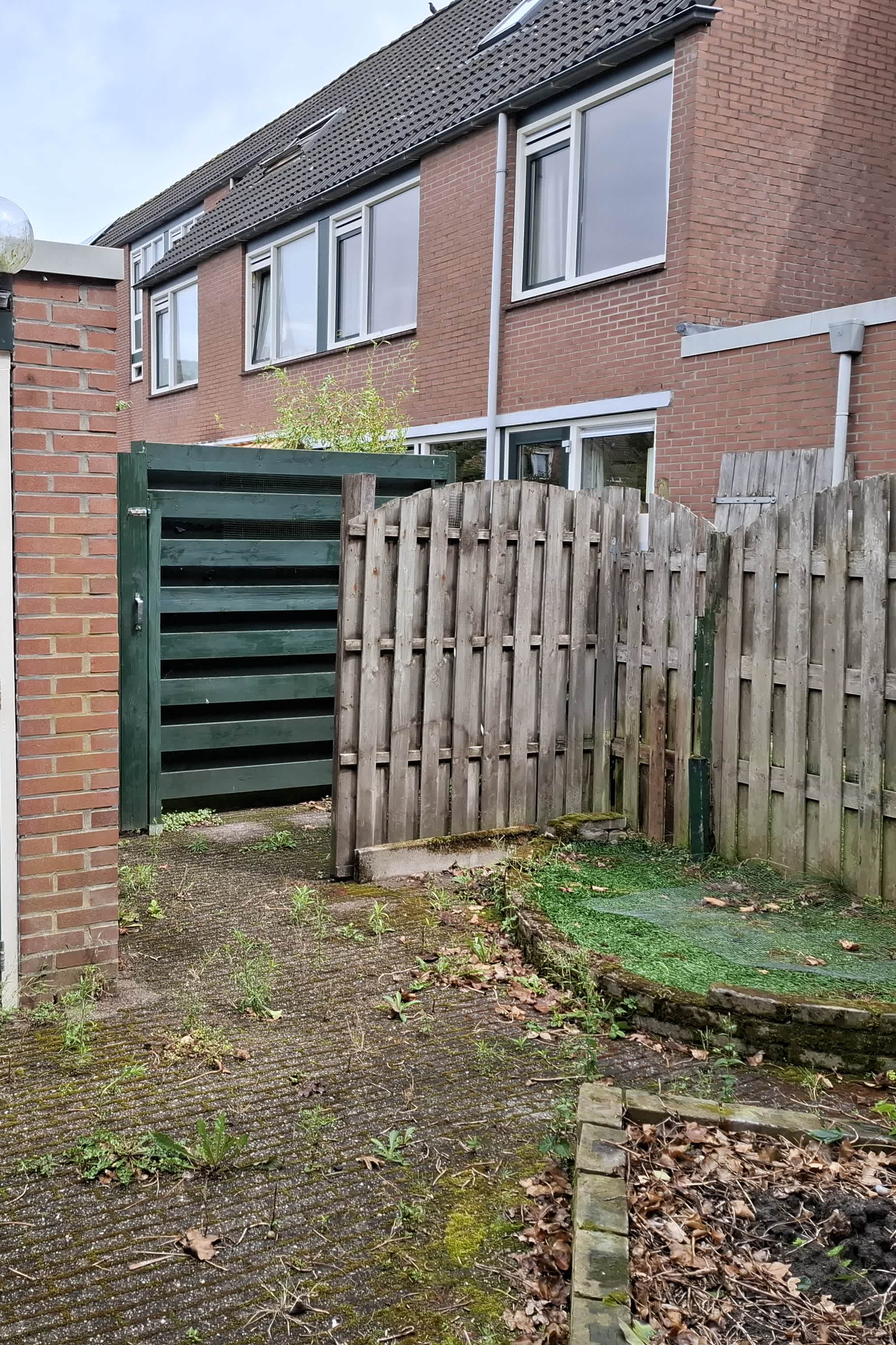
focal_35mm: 32
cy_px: 671
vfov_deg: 58.7
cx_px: 276
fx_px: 1195
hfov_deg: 40.4
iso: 50
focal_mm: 5.5
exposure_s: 1/1036
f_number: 1.8
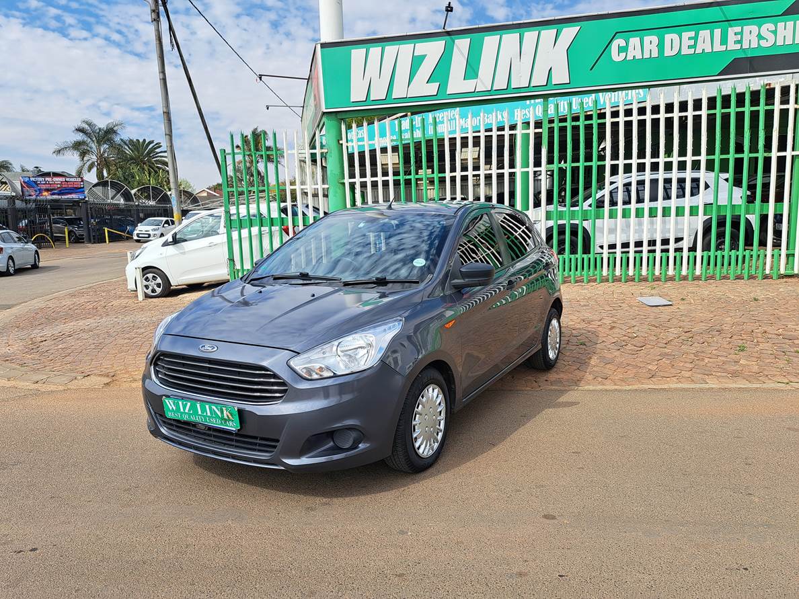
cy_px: 300
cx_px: 400
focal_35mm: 24
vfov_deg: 56.8
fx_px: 554
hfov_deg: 71.6
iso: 50
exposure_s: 1/1007
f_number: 1.8
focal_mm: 5.23
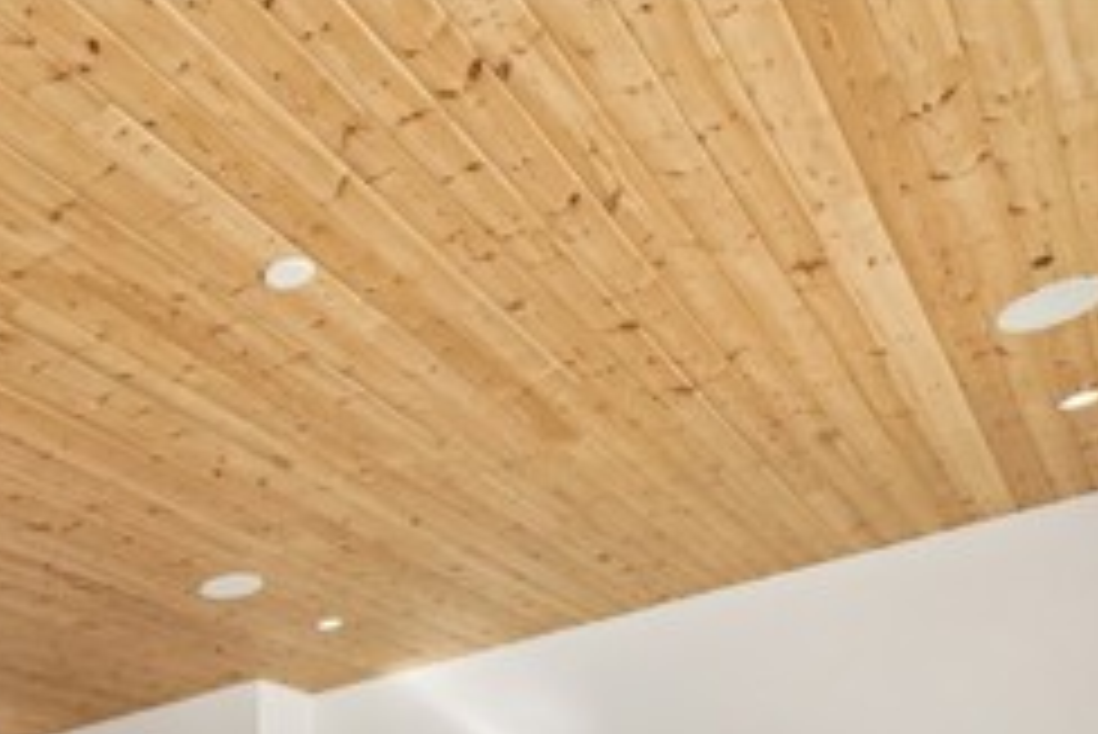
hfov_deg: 41.9
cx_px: 72
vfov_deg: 27.0
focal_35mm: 42
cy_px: 948
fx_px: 1282
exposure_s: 1/125
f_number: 16
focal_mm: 16
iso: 3200
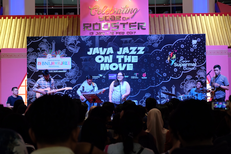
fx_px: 430
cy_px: 77
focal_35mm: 67
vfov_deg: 20.3
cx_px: 116
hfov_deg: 30.1
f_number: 4
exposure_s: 1/60
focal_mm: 44.4
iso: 1250
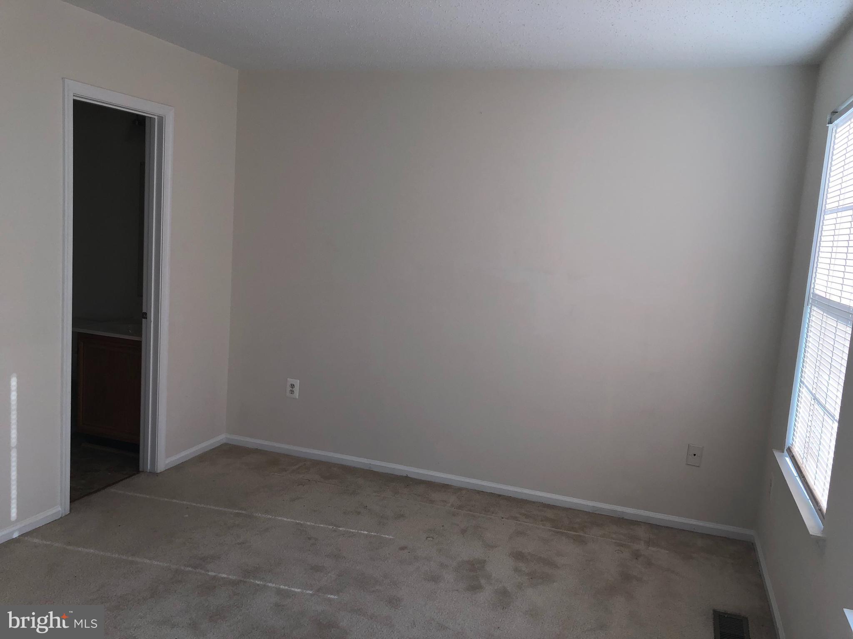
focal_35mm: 28
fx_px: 690
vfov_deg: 49.7
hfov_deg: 63.4
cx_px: 426
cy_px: 320
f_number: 1.8
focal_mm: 3.99
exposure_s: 1/160
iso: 20
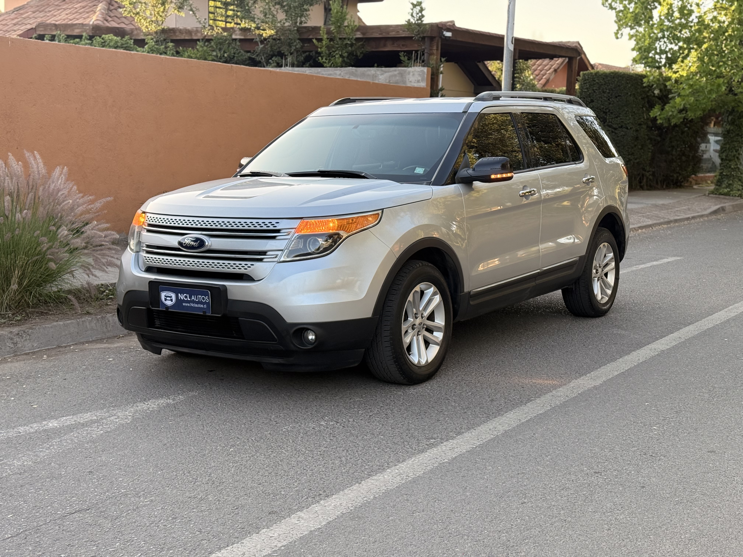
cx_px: 372
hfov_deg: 39.7
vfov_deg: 30.3
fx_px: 1030
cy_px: 278
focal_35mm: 48
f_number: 1.78
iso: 80
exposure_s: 1/342
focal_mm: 6.76
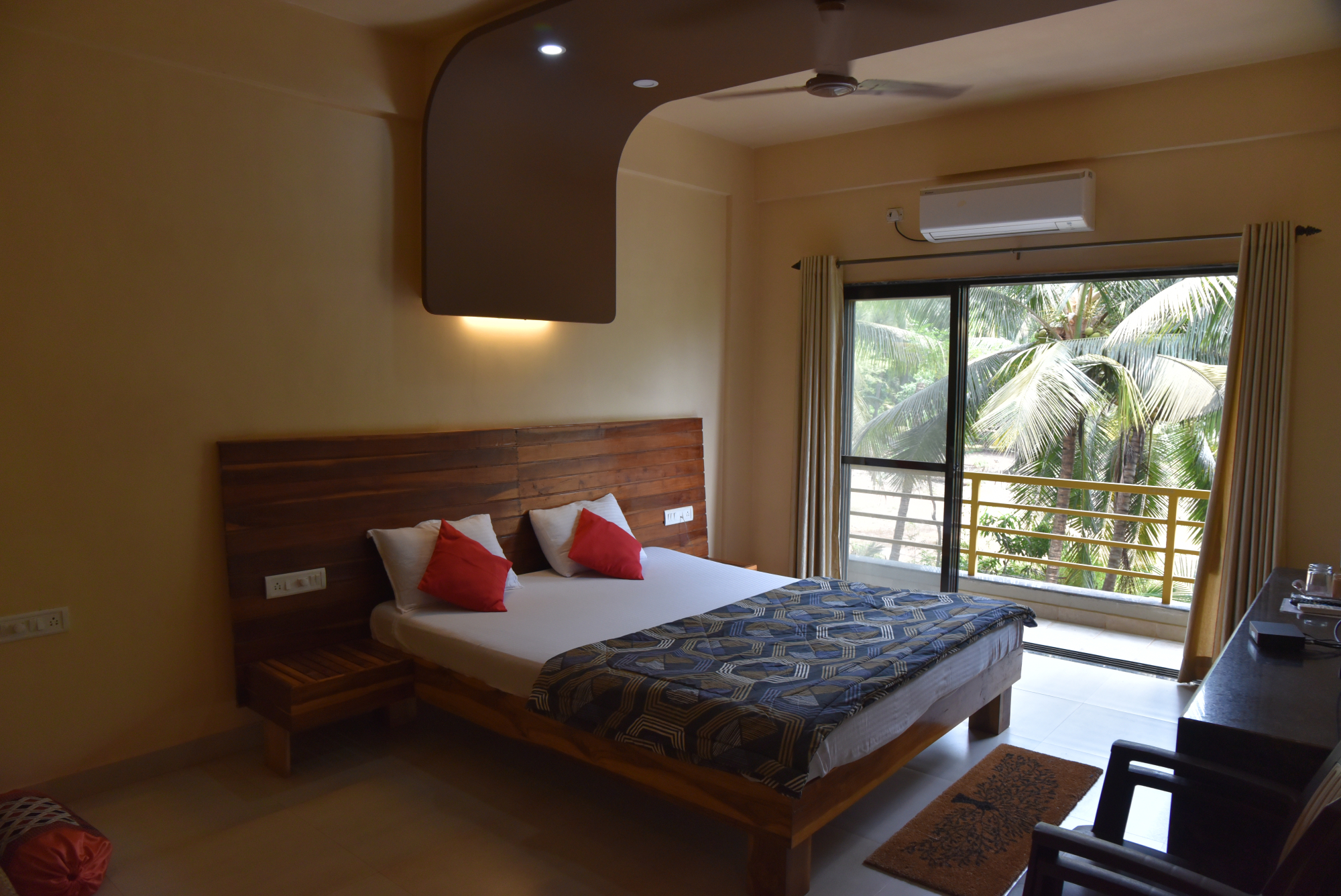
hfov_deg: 73.7
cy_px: 448
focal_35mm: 24
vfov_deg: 53.2
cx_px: 670
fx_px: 894
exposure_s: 1/80
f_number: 10
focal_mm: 24
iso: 1250
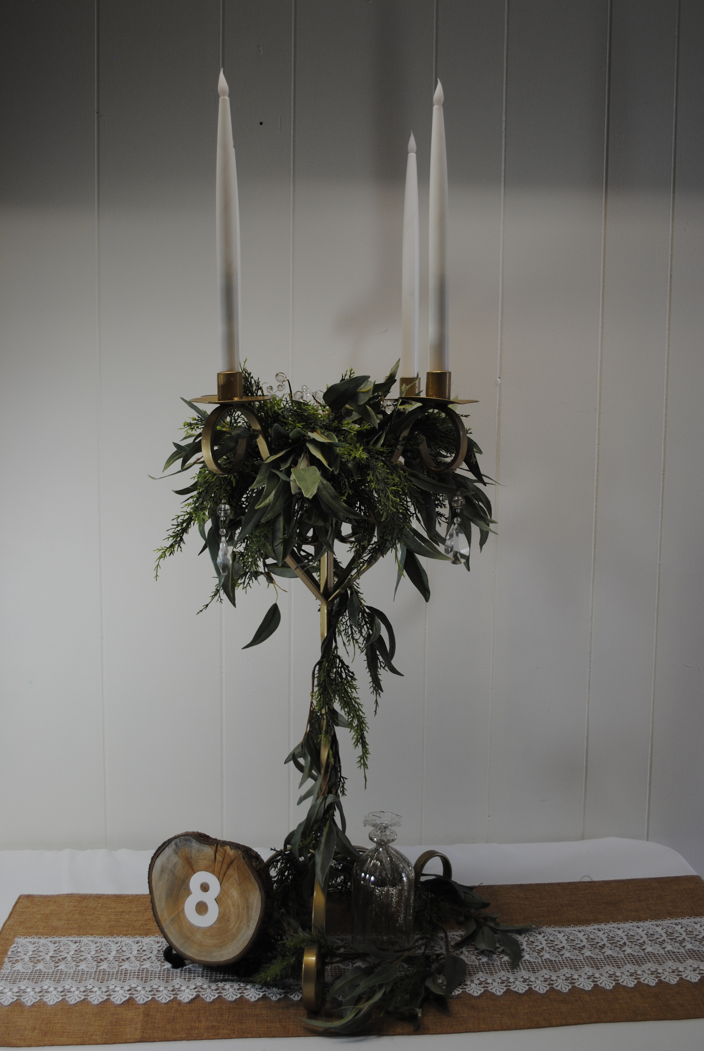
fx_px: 1053
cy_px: 526
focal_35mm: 36
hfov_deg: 37.0
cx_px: 352
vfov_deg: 53.1
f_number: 4
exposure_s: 1/50
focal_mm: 24
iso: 200
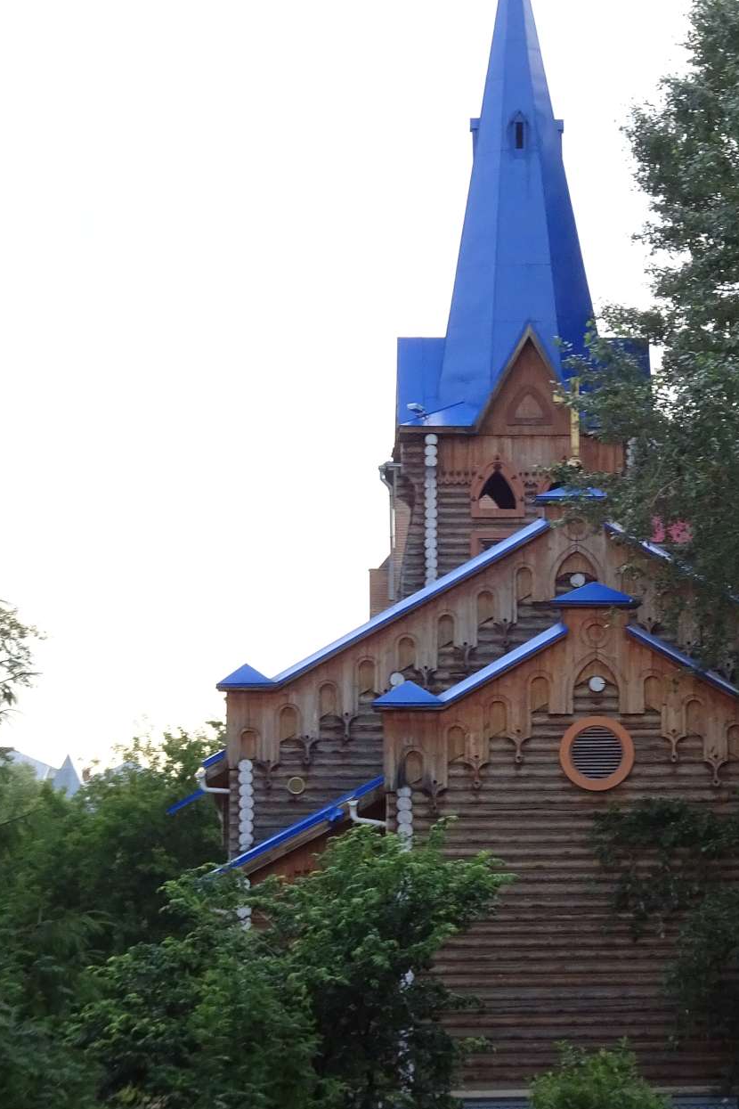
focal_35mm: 108
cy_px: 612
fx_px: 3325
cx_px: 606
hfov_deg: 12.6
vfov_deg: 18.9
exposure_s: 1/80
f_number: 4.5
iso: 250
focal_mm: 11.32
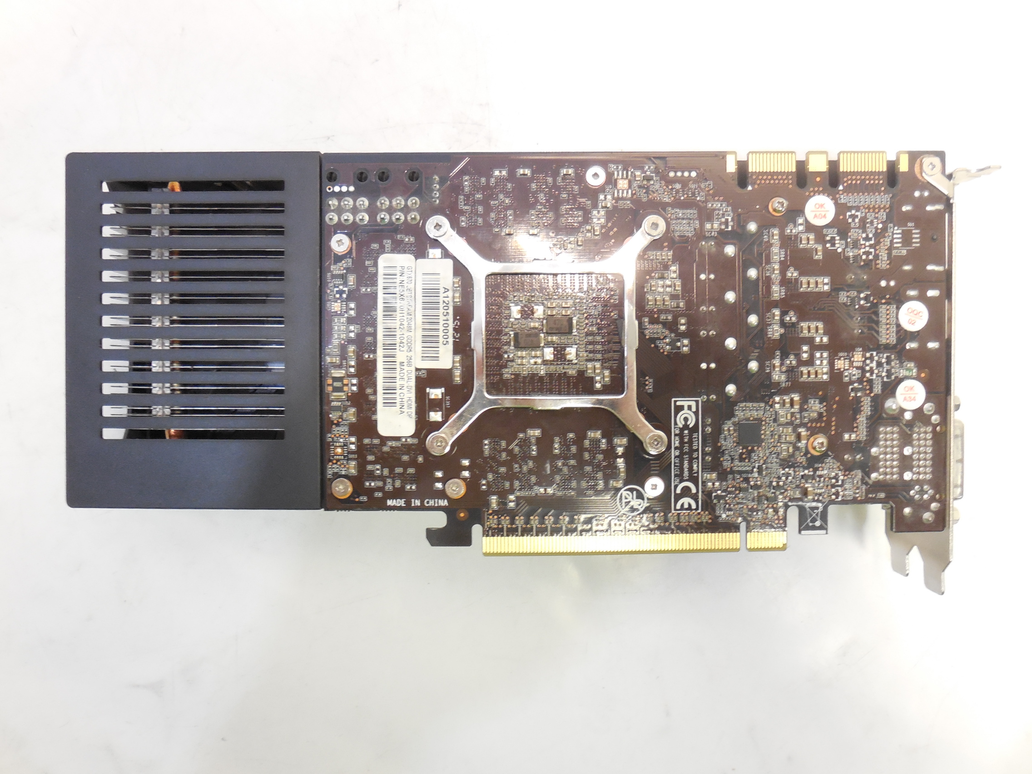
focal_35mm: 26
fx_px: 775
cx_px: 516
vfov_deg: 53.1
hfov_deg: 67.3
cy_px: 387
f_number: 3.5
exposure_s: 1/20
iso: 400
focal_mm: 4.6
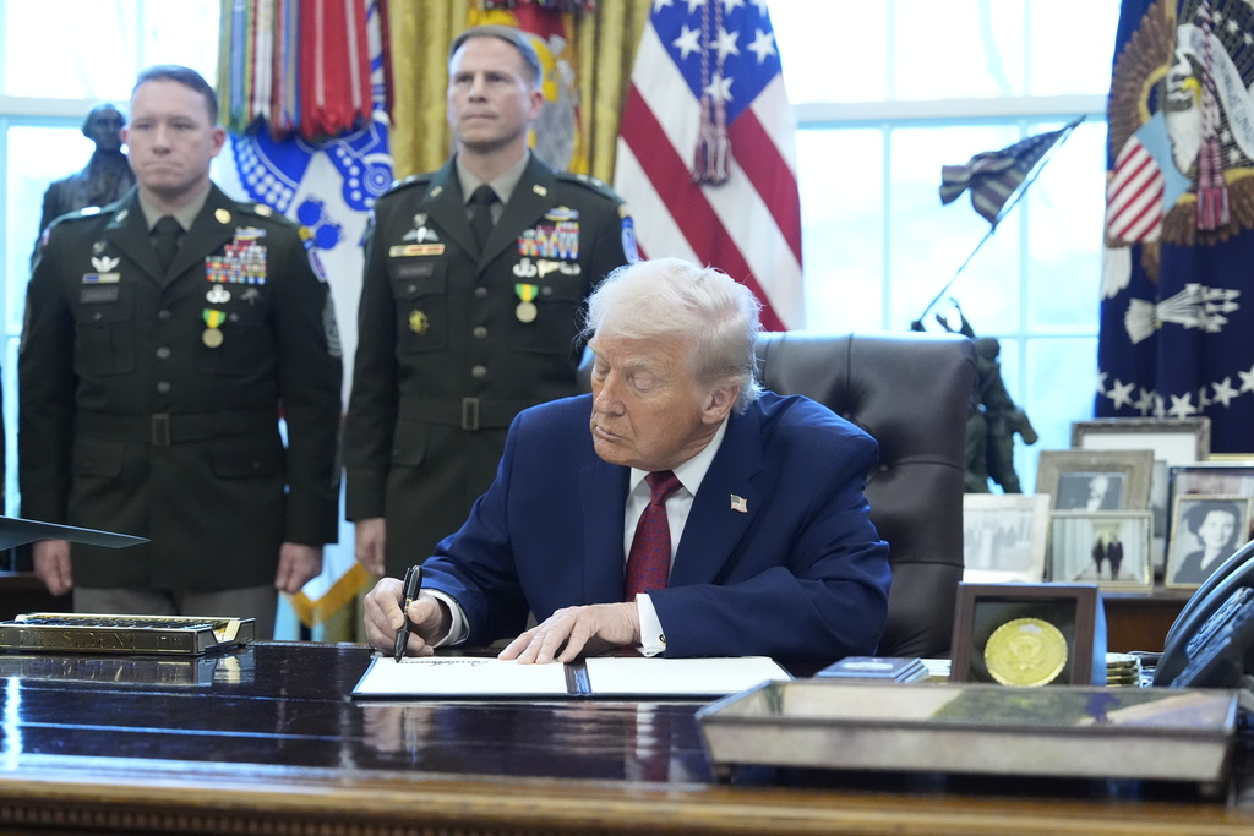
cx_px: 627
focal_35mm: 70
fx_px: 2439
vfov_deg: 19.5
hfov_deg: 28.8
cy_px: 418
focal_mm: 70
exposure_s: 1/125
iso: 8000
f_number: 3.5
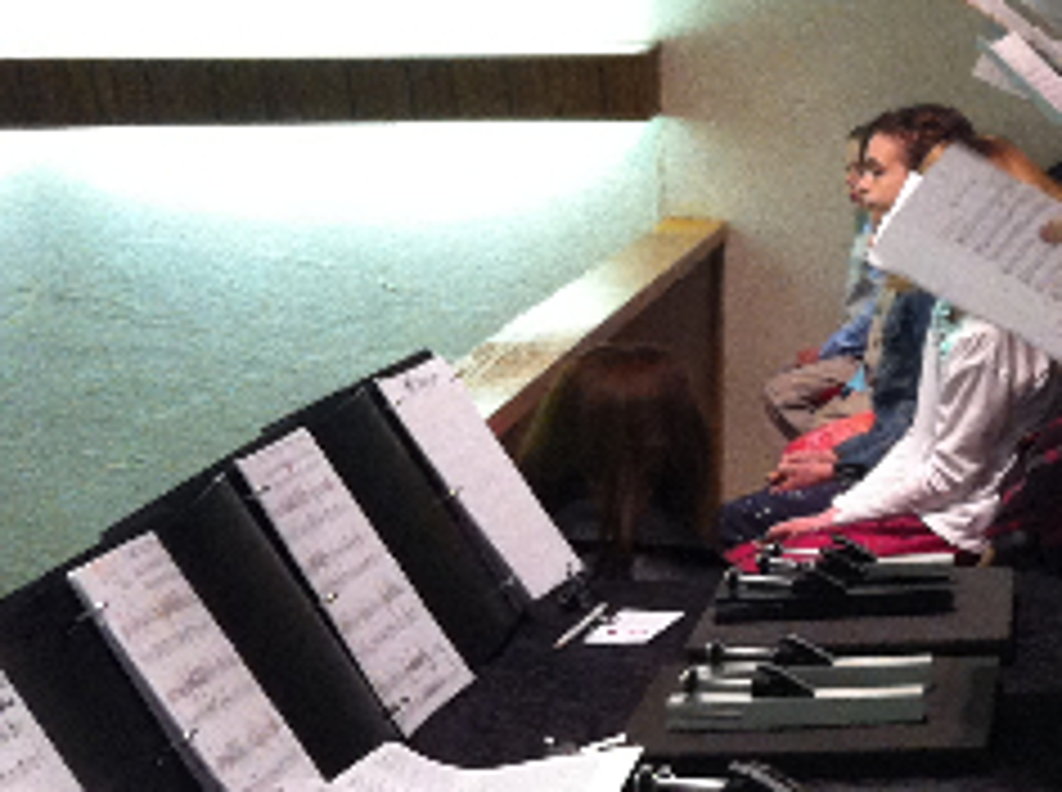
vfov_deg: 15.3
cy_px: 58
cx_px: 1341
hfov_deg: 19.3
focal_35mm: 95
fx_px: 2909
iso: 160
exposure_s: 1/15
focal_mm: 3.85
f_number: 2.8
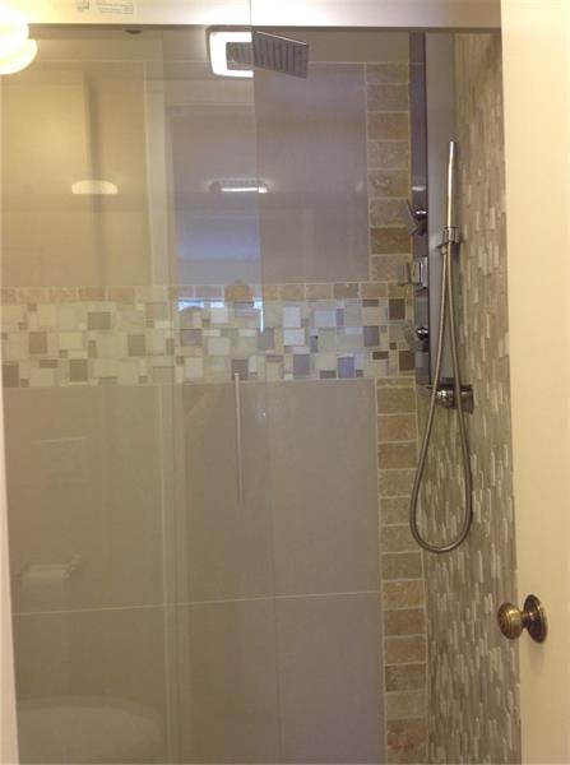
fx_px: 772
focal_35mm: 35
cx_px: 285
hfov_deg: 40.5
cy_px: 382
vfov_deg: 52.7
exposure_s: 1/20
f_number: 2.4
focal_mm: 4.28
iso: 50
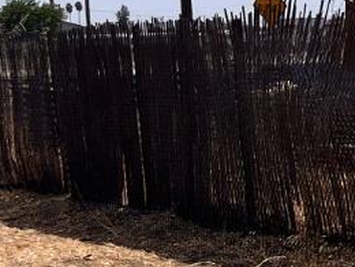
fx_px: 1538
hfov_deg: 11.0
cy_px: 162
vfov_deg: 9.9
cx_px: 866
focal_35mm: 150
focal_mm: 5.1
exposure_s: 1/5556
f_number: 1.6
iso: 50
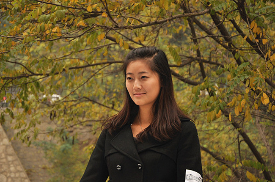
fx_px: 754
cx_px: 138
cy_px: 91
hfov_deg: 20.7
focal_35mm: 99
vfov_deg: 13.8
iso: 400
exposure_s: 1/125
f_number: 5.3
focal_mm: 66
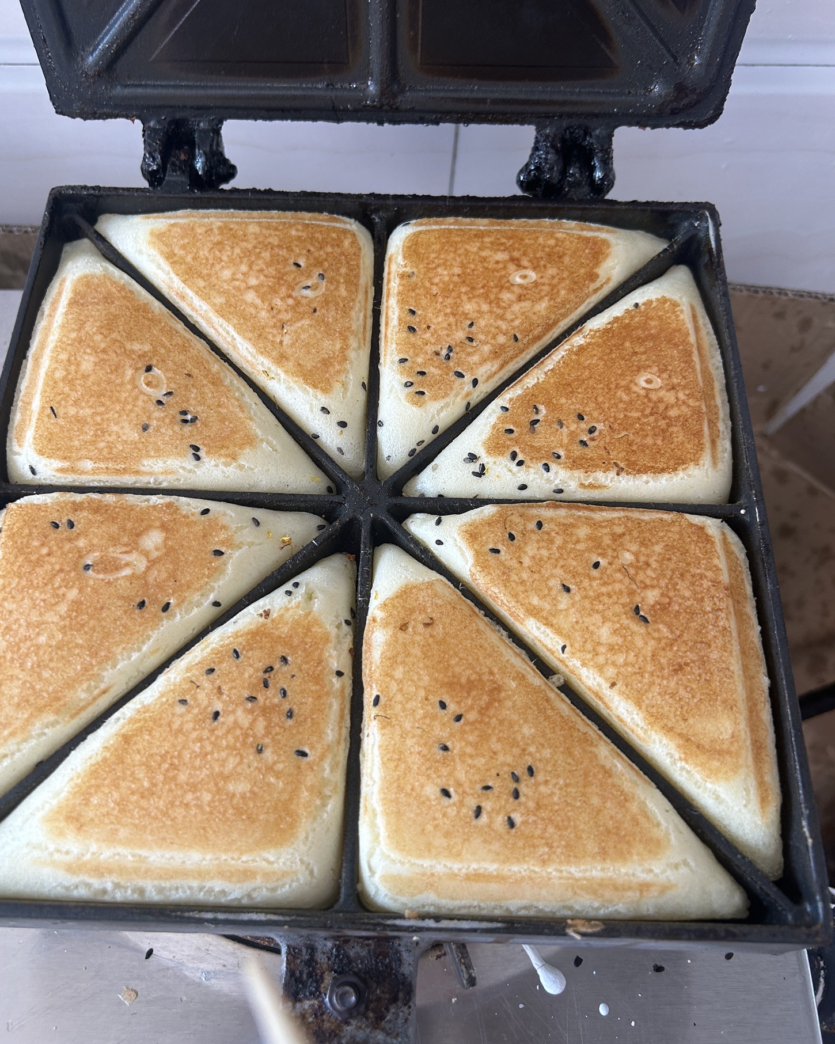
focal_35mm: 28
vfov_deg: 62.2
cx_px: 405
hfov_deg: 51.5
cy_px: 498
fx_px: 865
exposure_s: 1/121
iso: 64
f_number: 1.5
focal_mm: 5.7
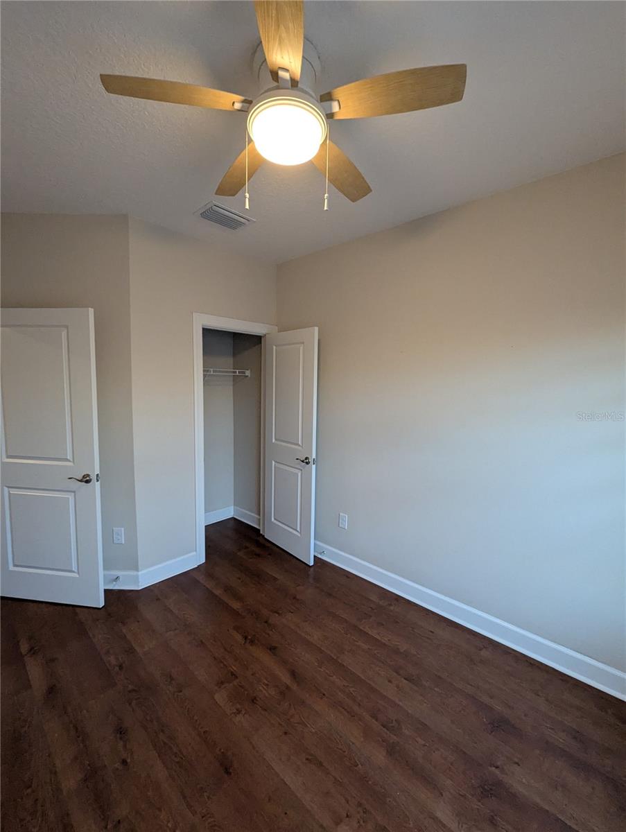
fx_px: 313
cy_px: 416
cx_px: 313
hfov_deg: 90.0
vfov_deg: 106.1
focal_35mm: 13
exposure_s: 1/60
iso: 360
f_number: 2.2
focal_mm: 1.95
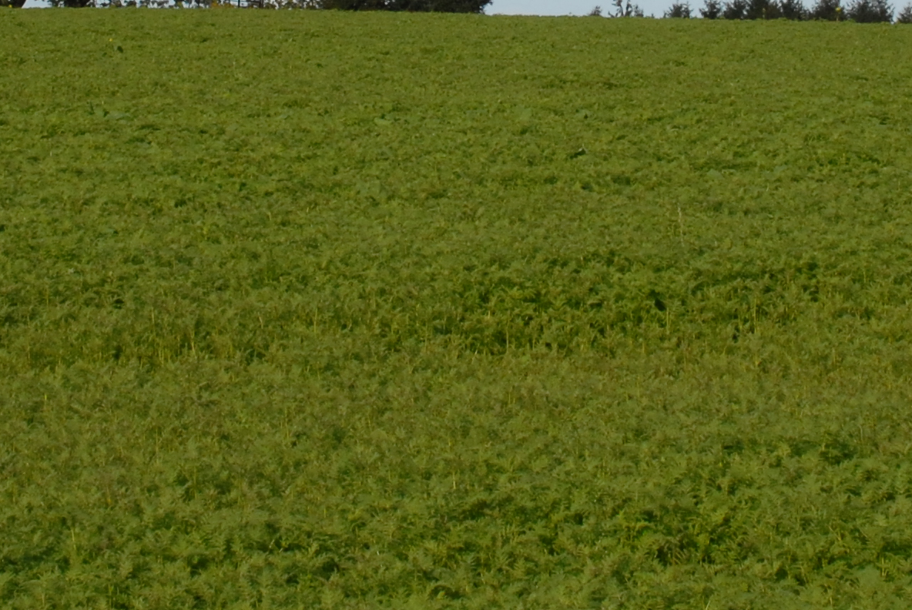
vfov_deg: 8.6
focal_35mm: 157
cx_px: 434
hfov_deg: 13.1
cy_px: -156
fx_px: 3981
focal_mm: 32
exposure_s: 1/400
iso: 400
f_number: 10
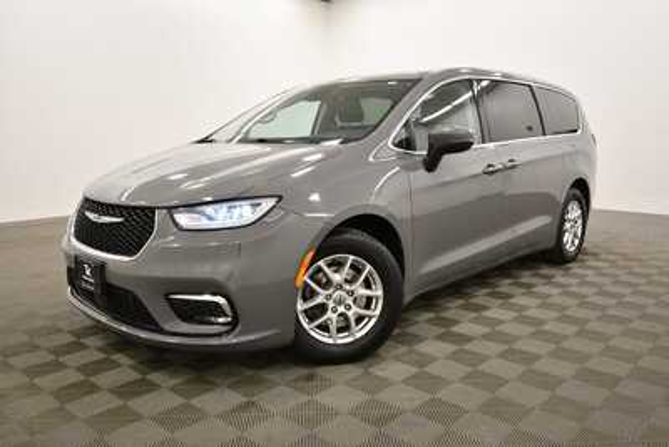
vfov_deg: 43.6
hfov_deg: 61.9
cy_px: 224
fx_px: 558
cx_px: 334
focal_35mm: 30
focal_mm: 20
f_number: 5.6
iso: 1000
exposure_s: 1/125
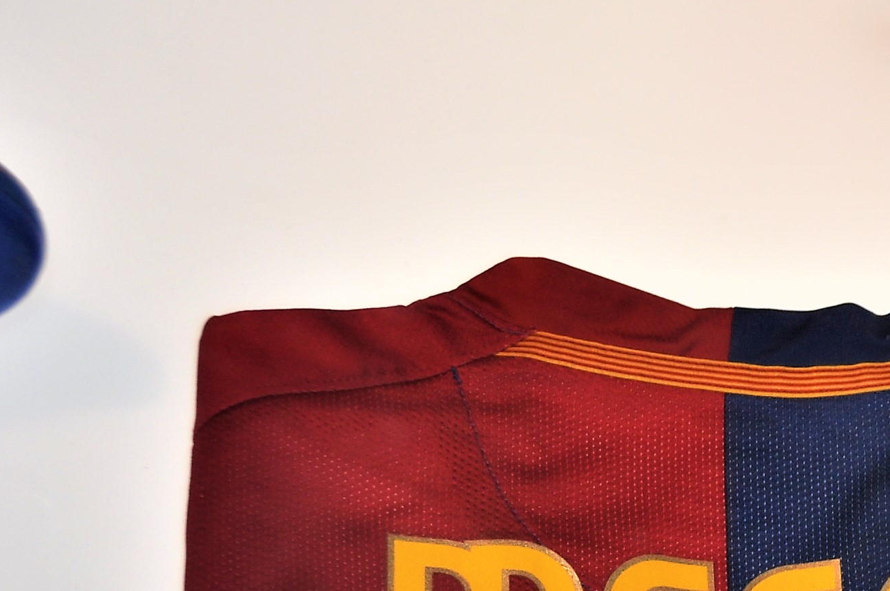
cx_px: 1266
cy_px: 865
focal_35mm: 118
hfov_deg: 16.1
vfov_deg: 11.2
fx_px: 2914
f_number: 3.8
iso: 200
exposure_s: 1/60
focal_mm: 24
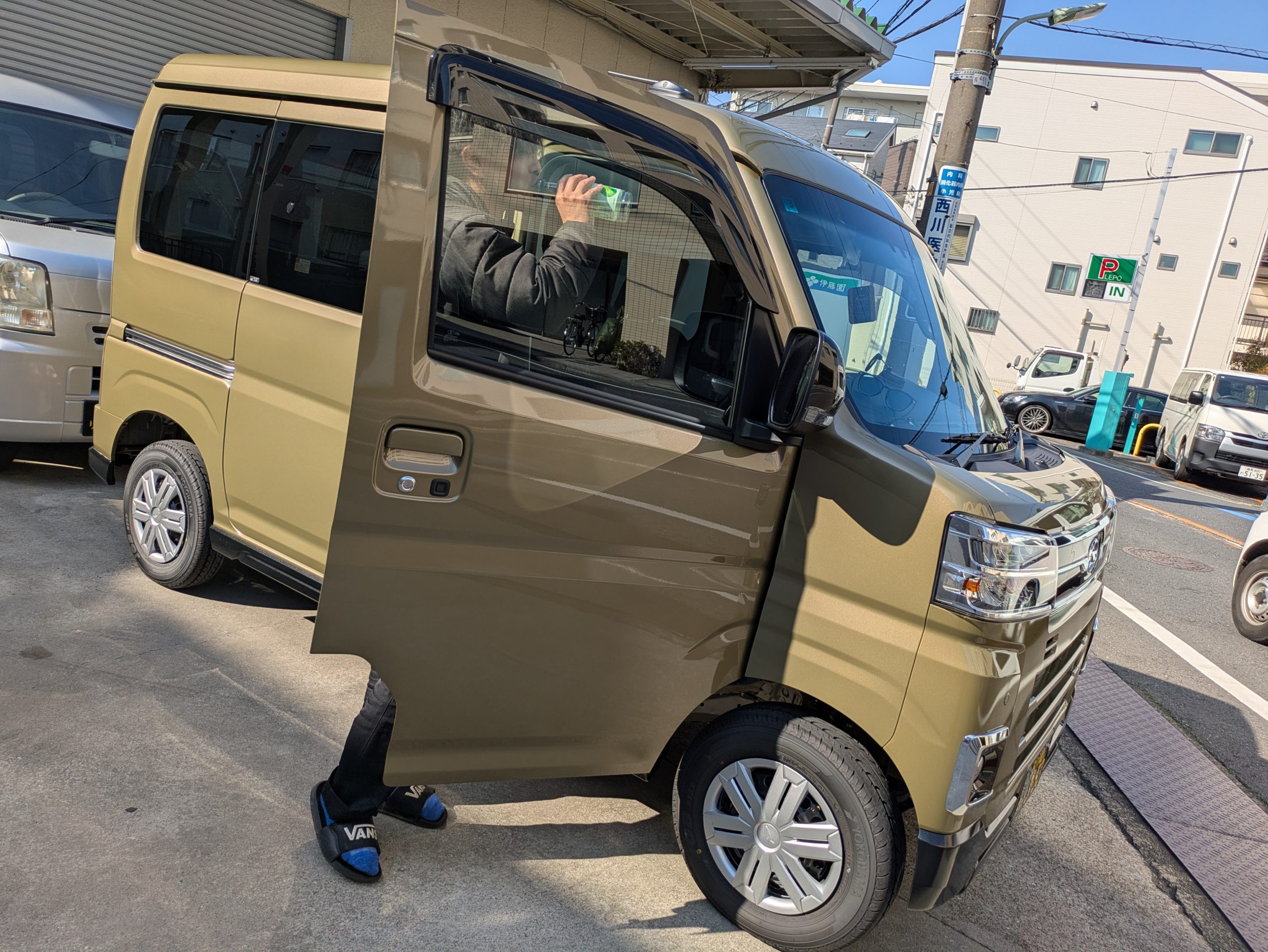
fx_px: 916
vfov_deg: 54.9
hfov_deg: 69.4
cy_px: 476
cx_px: 634
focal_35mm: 25
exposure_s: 1/1580
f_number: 1.89
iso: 48
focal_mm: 5.43
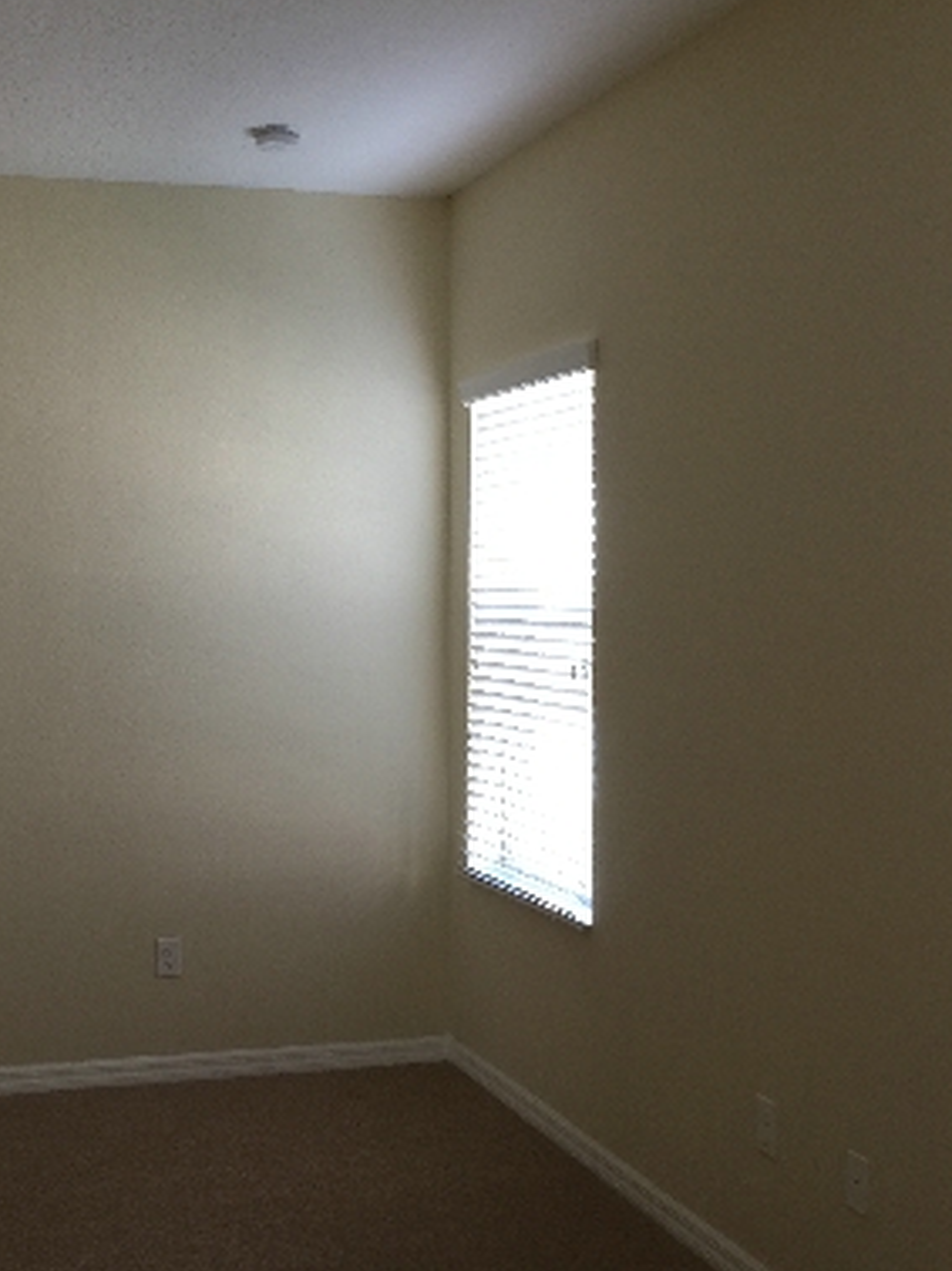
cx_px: 237
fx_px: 1689
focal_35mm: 46
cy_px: 652
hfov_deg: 30.9
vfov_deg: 41.3
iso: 32
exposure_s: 1/15
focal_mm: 4.15
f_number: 2.2
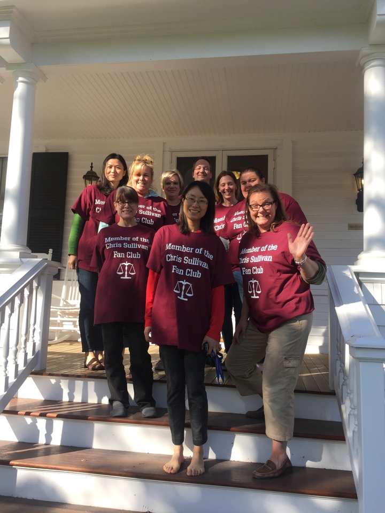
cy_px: 256
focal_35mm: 29
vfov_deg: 61.7
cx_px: 192
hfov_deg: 48.2
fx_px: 430
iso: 32
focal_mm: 4.15
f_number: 2.2
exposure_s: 1/732
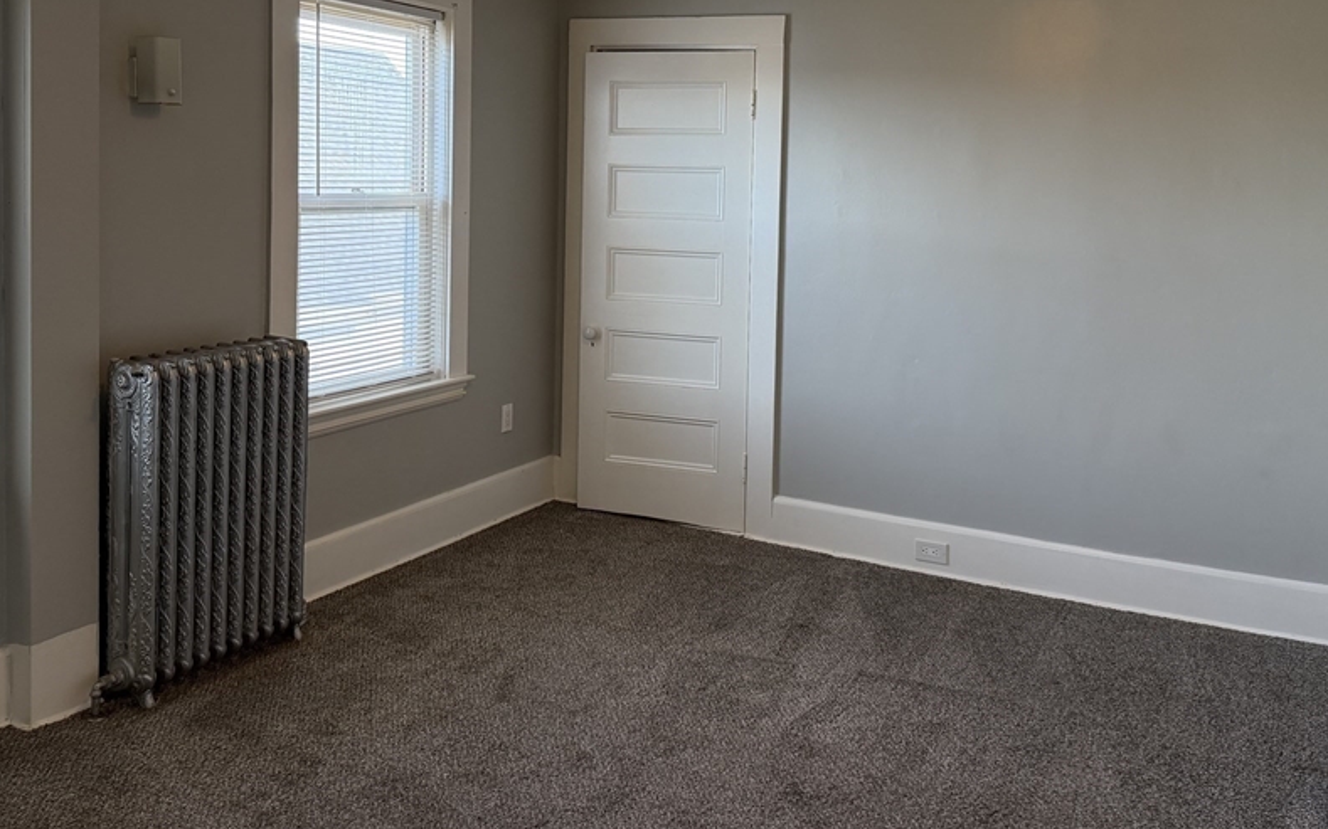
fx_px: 1194
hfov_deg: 58.1
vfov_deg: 37.6
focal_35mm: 33
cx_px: 699
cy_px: 235
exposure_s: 1/120
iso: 250
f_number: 1.78
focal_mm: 6.76
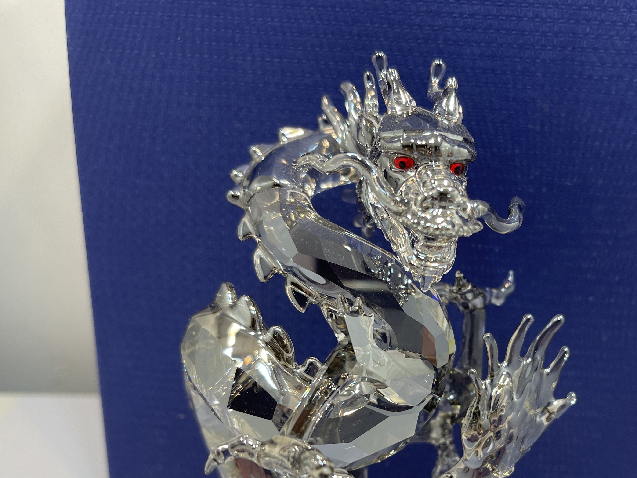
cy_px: 351
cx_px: 456
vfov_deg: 37.8
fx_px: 681
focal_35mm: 37
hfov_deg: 48.7
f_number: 1.6
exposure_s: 1/121
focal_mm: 5.1
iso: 50
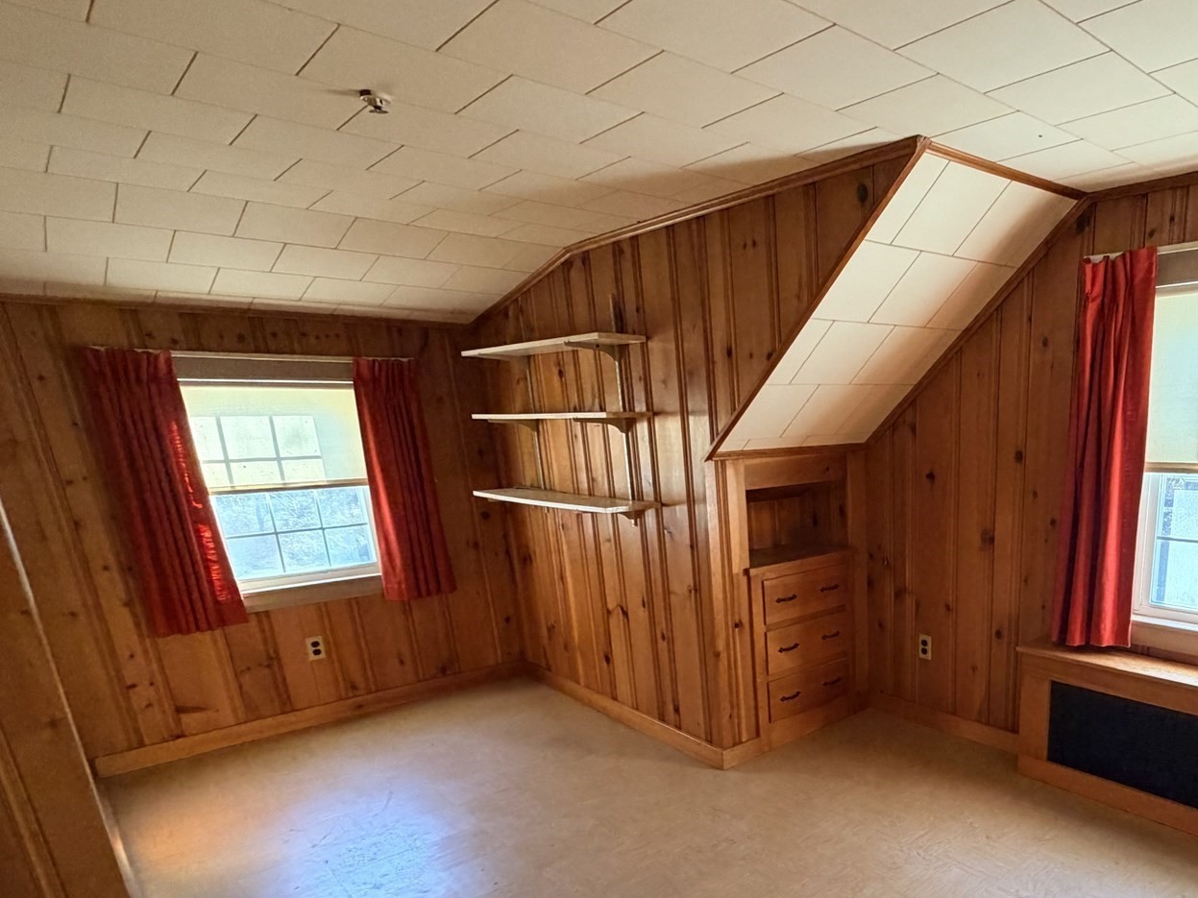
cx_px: 868
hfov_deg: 70.0
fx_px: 796
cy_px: 652
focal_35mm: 23
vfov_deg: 56.5
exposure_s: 1/60
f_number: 2.2
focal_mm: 2.22
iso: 400
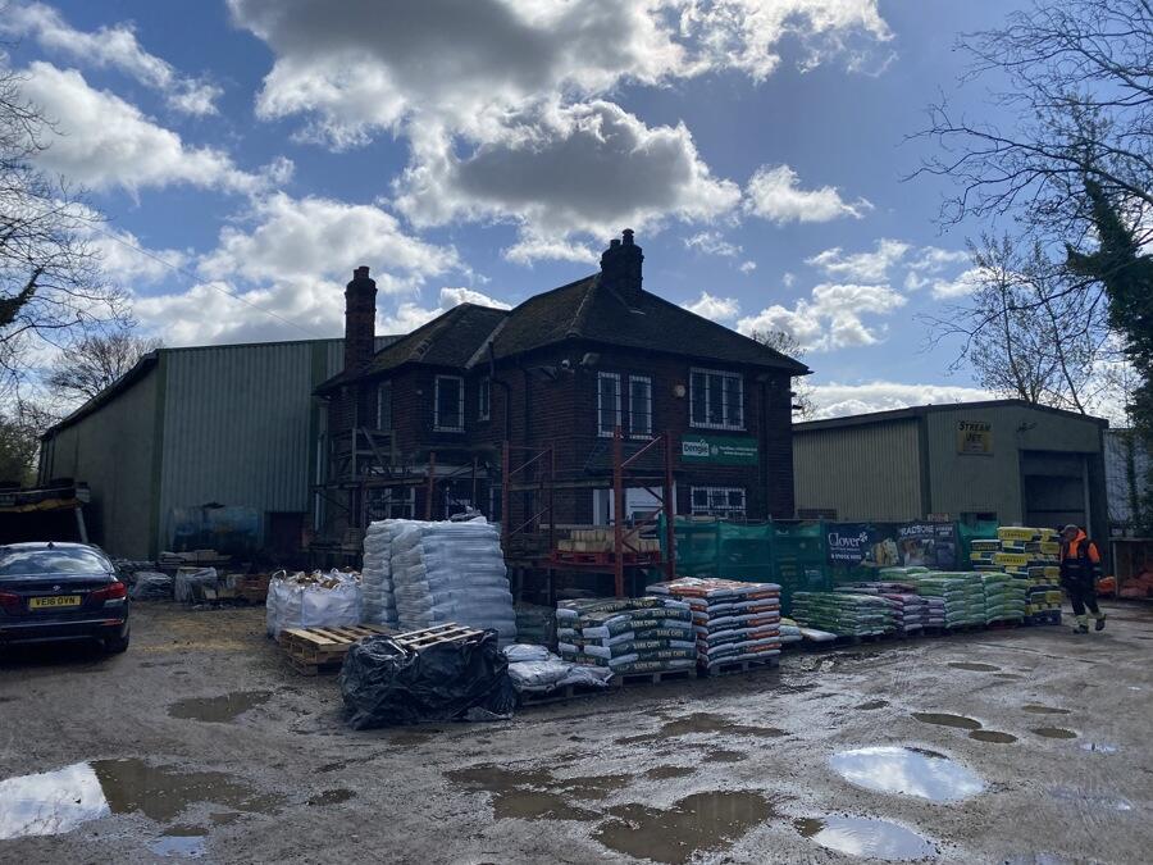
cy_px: 432
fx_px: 866
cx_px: 576
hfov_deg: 67.3
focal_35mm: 26
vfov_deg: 53.1
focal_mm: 4.25
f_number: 1.8
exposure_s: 1/6410
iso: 32
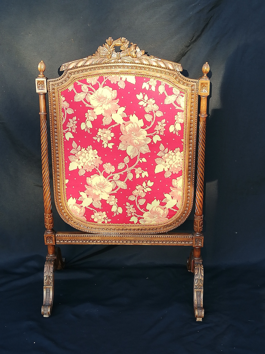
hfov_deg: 27.5
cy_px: 177
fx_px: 541
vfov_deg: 36.2
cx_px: 132
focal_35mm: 53
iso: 50
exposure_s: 1/100
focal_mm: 3.81
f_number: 2.2
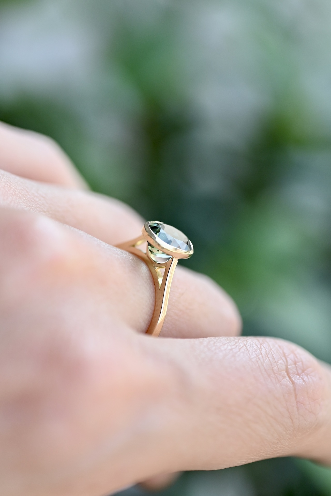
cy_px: 248
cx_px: 166
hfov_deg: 18.2
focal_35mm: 75
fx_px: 1034
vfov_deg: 27.0
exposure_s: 1/1000
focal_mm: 50
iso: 800
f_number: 4
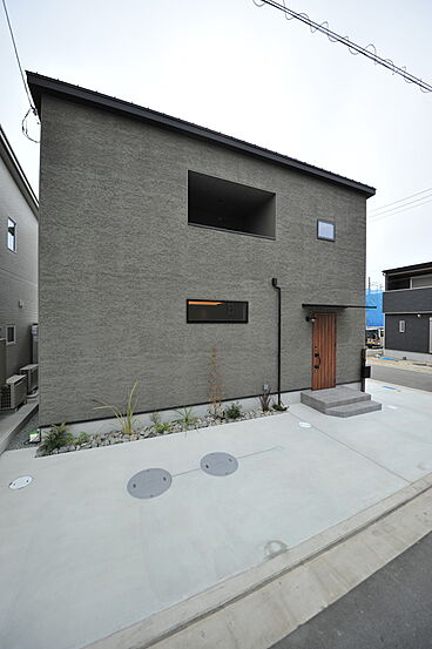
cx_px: 216
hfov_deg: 89.9
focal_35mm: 12
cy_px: 324
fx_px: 216
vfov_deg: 112.7
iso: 250
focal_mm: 12
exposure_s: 1/500
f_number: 5.6
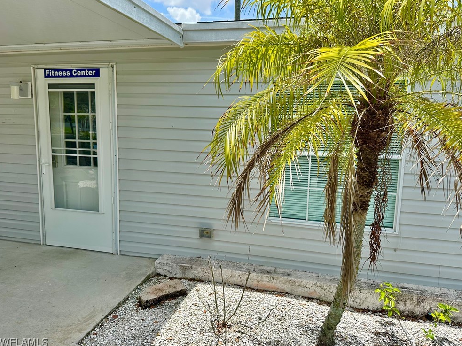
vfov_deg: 54.9
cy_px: 172
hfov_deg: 69.4
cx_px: 231
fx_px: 334
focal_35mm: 25
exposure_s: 1/3058
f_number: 1.78
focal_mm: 6.86
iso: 80
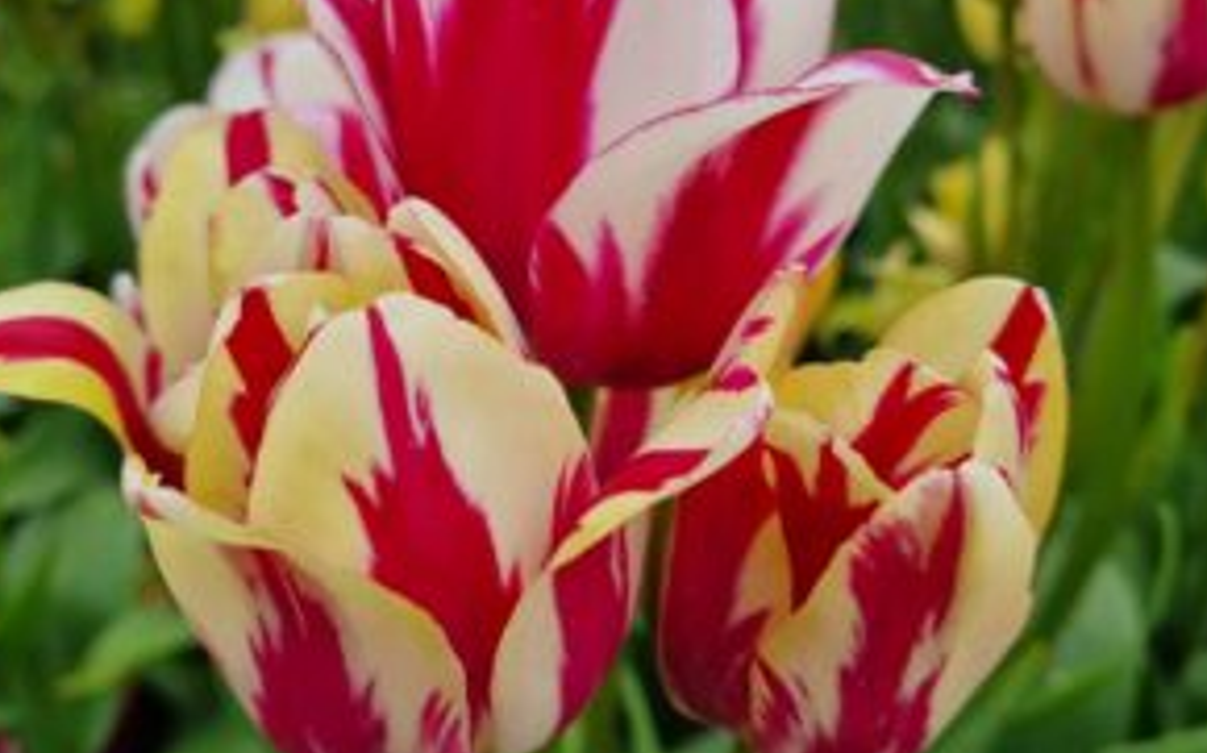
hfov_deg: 48.2
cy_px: 254
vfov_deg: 31.0
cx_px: 549
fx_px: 1348
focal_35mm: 41
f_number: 1.8
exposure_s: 1/2512
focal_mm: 5.4
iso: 50
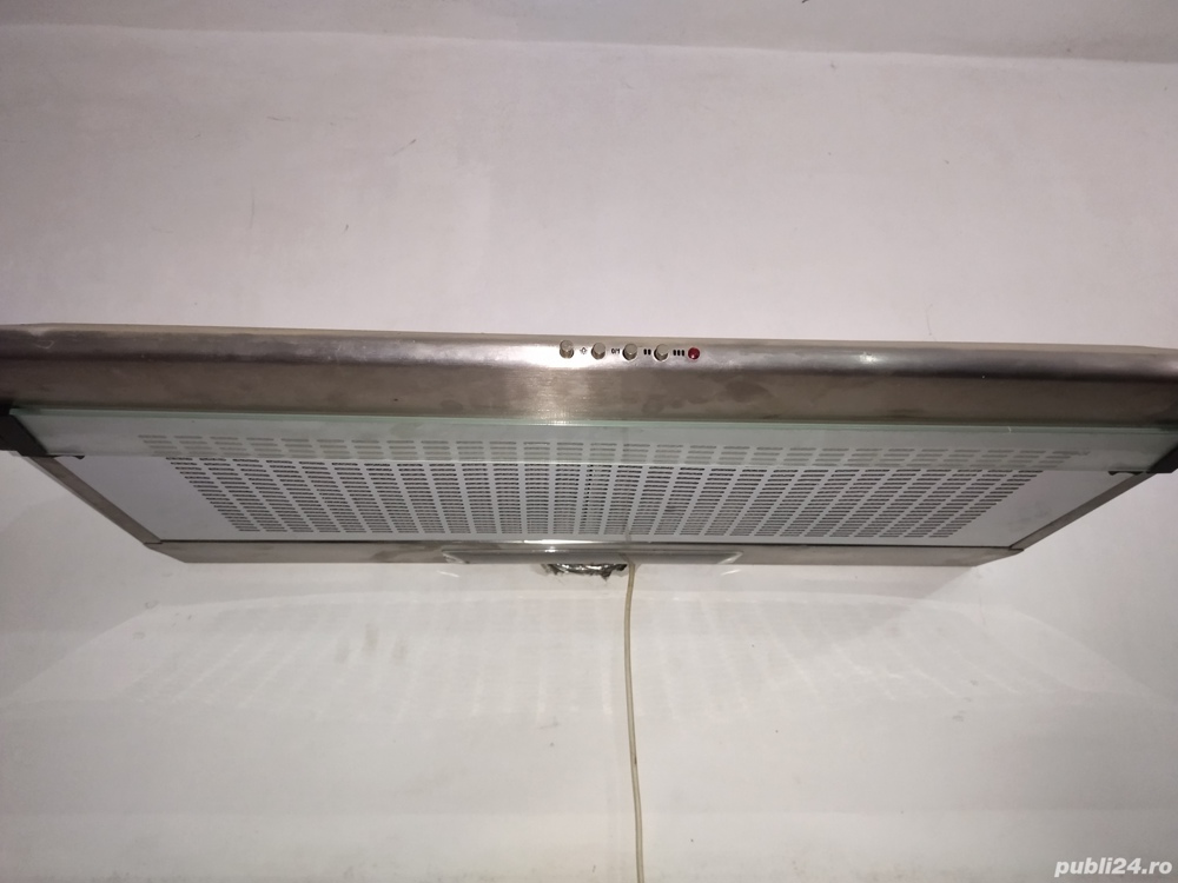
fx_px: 919
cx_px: 589
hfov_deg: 65.3
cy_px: 442
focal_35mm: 27
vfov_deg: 51.4
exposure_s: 1/25
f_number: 1.79
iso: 750
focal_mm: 4.74
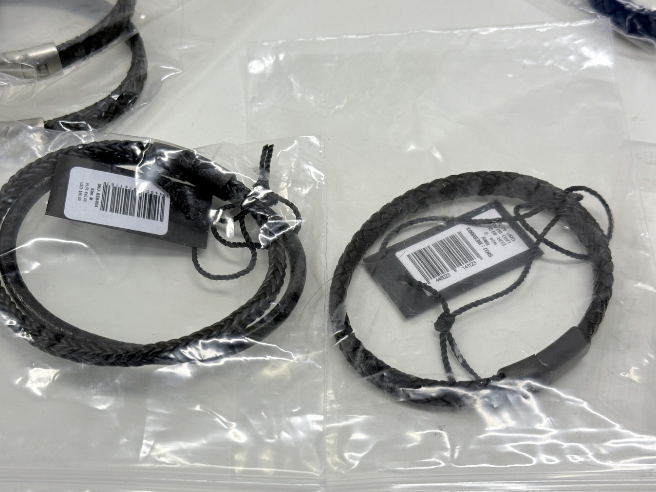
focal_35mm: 57
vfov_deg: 25.7
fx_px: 1080
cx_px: 280
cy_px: 270
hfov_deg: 33.7
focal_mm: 6.76
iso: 80
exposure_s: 1/281
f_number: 1.78
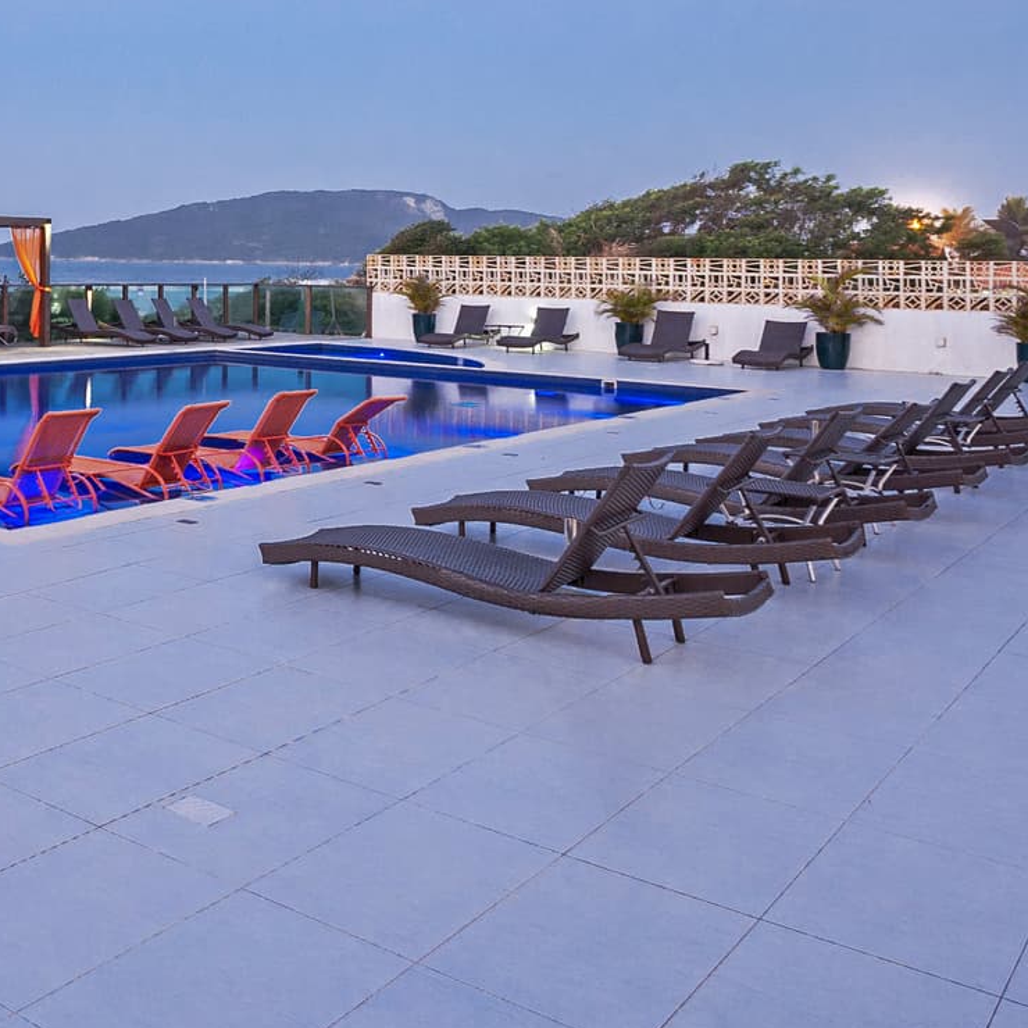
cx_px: -182
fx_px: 1310
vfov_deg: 41.2
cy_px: 224
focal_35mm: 39
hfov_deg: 34.8
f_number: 11
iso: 400
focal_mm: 17
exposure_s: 1.3
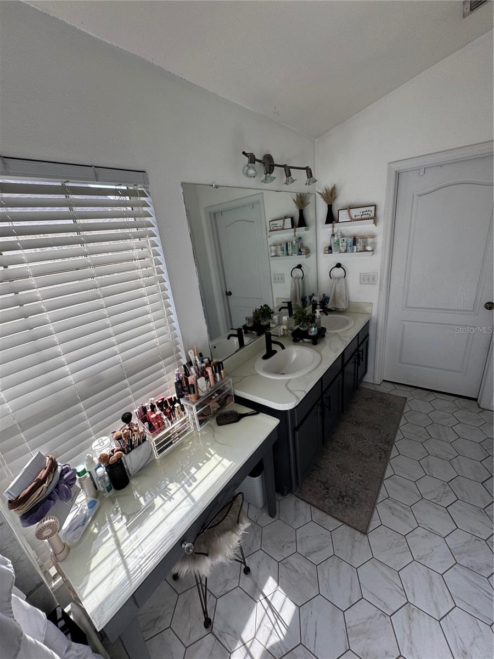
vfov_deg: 102.1
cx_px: 247
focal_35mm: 14
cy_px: 330
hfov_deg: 85.7
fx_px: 266
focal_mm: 2.22
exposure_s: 1/99
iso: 50
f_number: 2.2
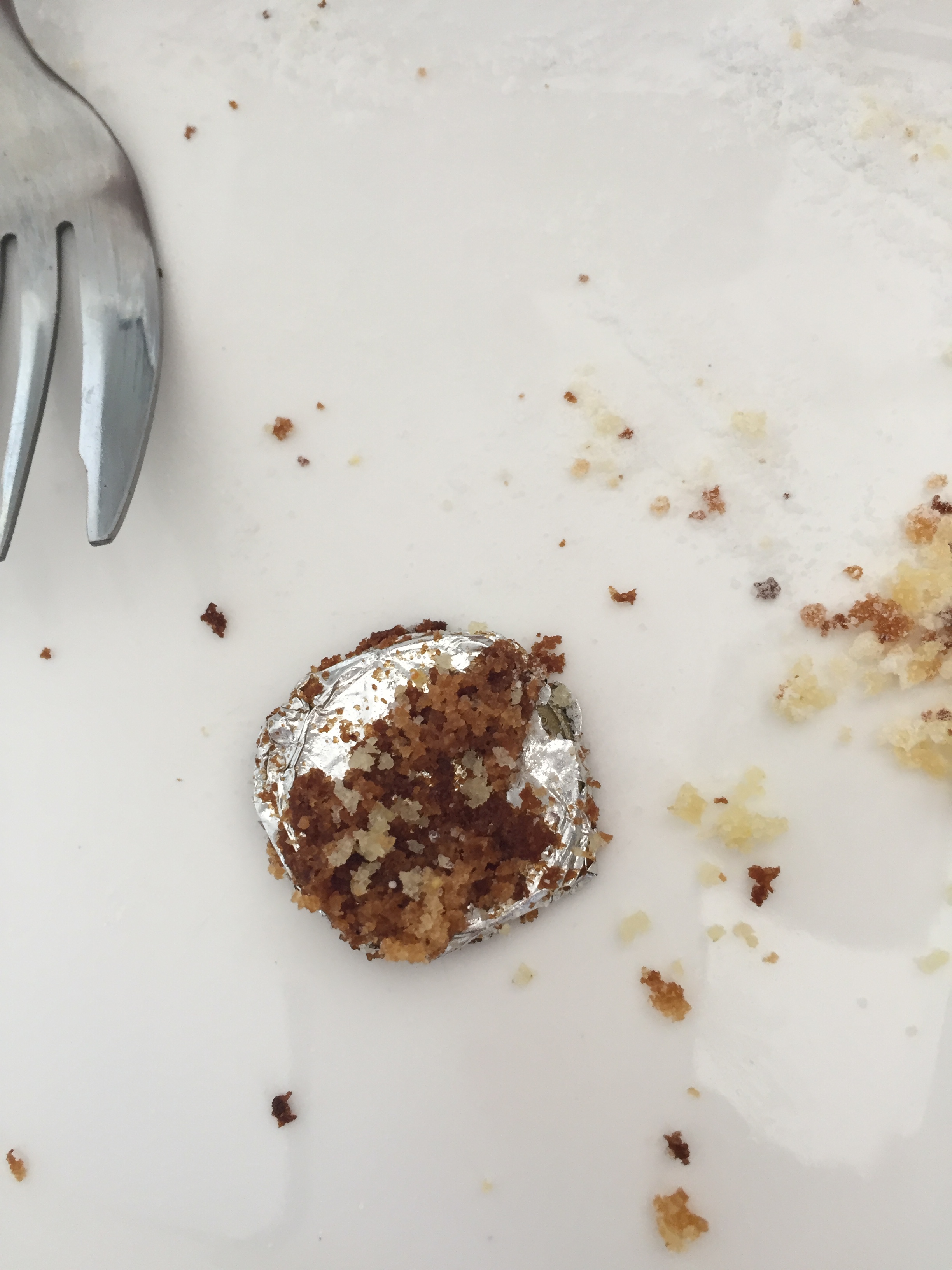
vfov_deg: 61.7
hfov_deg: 48.2
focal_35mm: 29
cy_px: 635
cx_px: 476
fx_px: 1063
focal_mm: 4.15
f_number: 2.2
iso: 50
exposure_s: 1/33
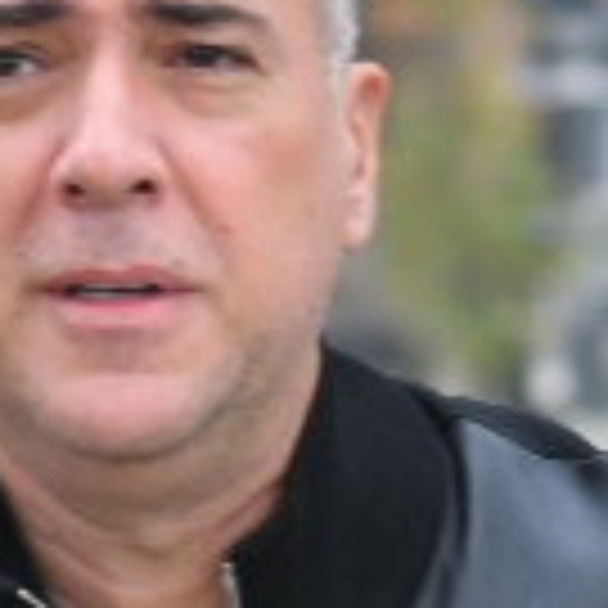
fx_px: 24283
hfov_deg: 1.4
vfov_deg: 1.4
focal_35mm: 1222
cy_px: 275
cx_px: 239
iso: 1250
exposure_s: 1/320
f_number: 5.6
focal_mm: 120
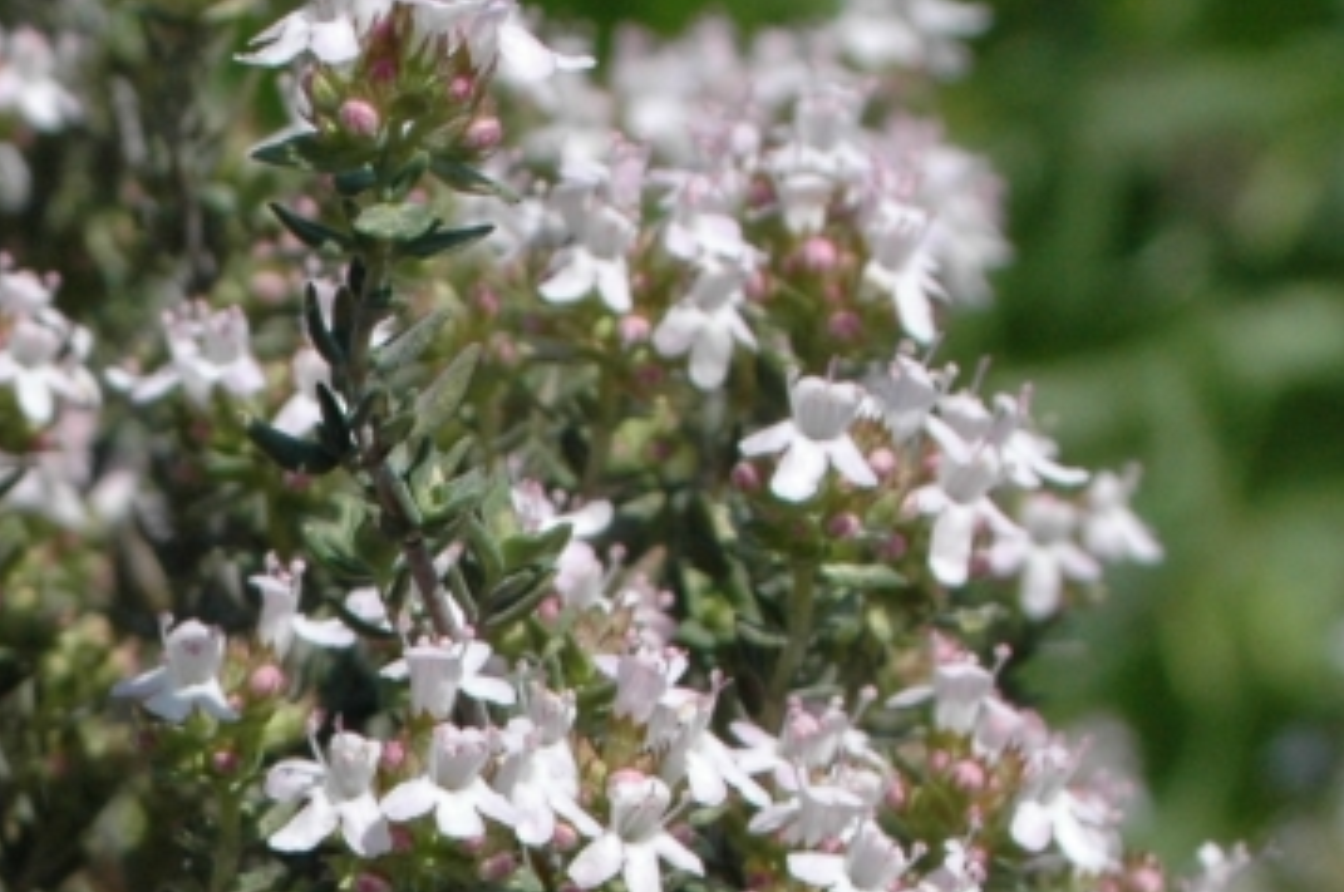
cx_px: -41
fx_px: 10029
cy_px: 1579
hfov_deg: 7.6
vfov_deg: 5.0
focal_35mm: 269
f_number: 11
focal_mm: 50
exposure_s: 1/500
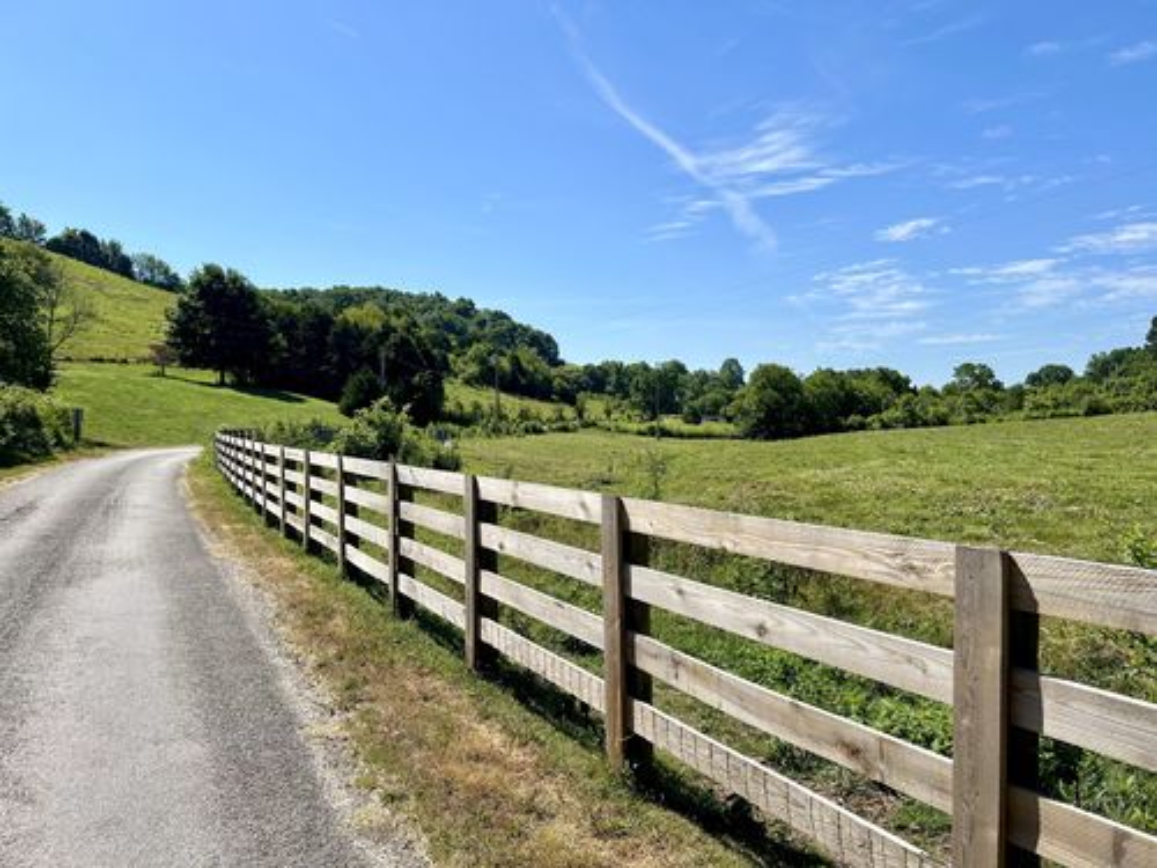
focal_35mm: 26
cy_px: 434
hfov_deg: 67.3
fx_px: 869
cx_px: 578
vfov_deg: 53.1
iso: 50
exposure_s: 1/4630
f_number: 1.5
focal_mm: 5.7
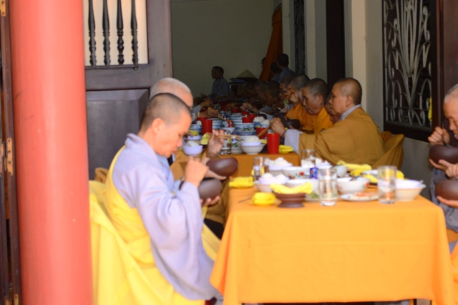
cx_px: 229
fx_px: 915
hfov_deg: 28.1
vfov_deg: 18.9
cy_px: 152
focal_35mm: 72
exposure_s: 1/80
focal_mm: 48
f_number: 7.1
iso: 450
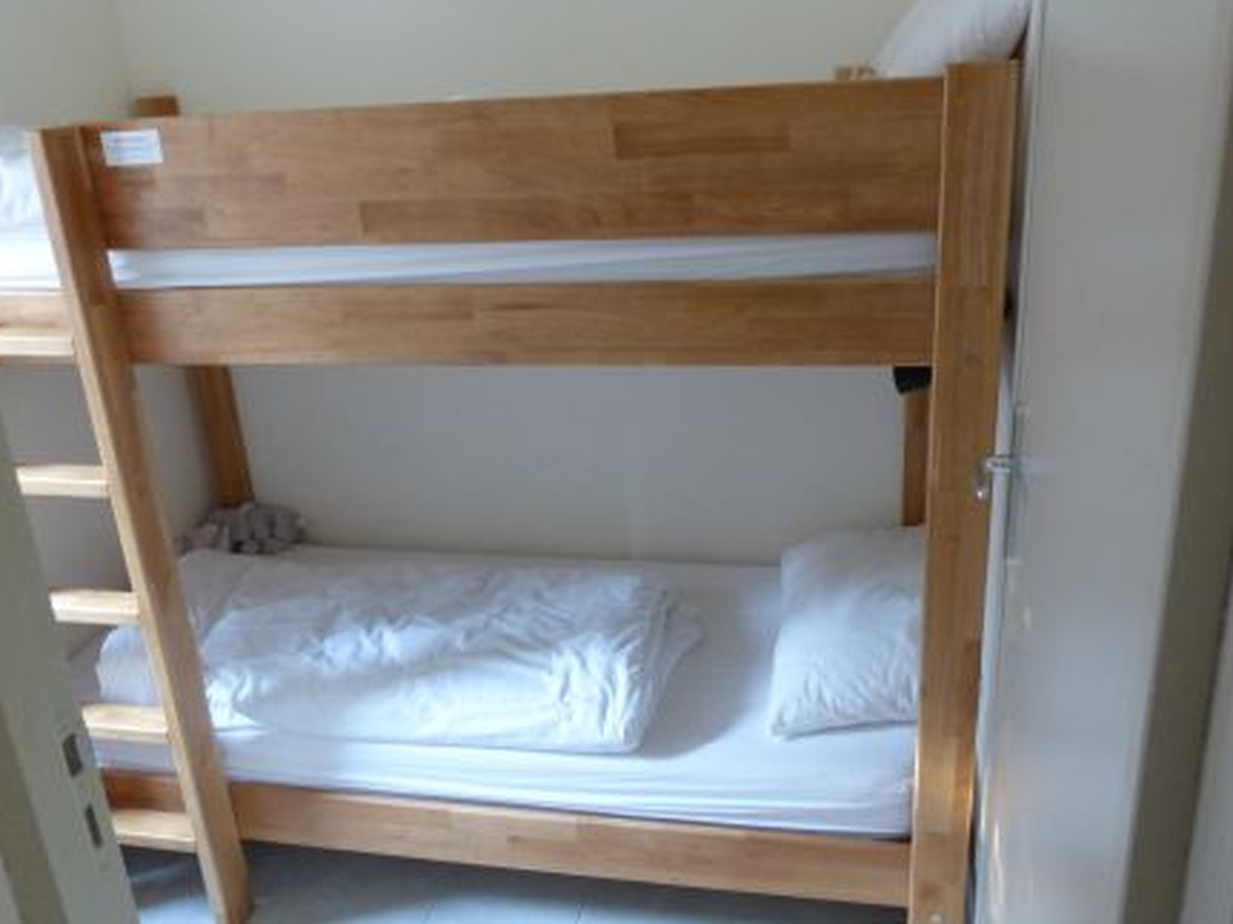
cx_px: 627
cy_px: 456
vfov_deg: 48.2
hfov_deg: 61.7
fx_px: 1033
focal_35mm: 29
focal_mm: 4.5
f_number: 2.8
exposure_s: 1/20
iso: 400
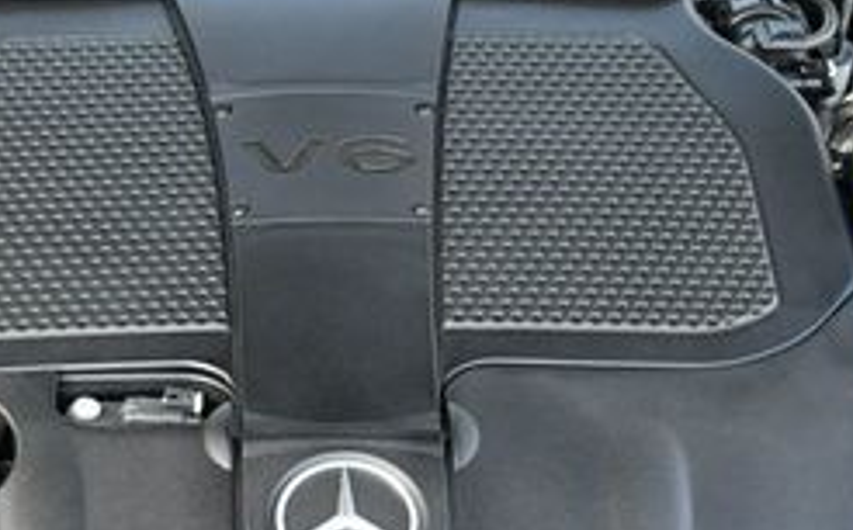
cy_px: 367
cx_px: 288
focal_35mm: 117
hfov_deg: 17.8
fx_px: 2716
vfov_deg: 11.1
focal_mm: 22
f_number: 3.8
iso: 500
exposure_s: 1/250
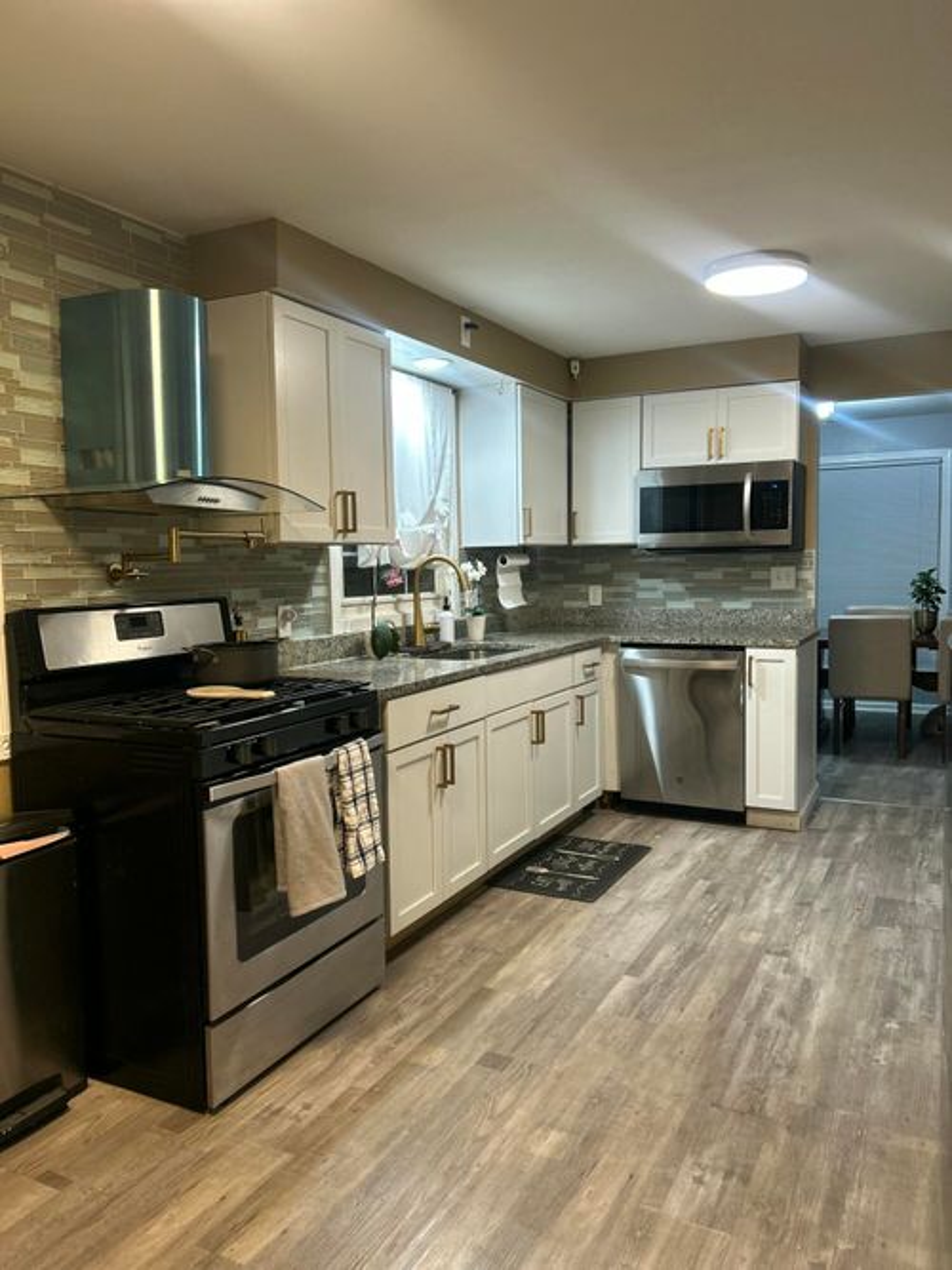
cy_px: 635
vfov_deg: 67.3
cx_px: 476
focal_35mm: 26
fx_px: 954
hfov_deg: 53.0
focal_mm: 5.7
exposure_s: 1/60
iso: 125
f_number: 1.5
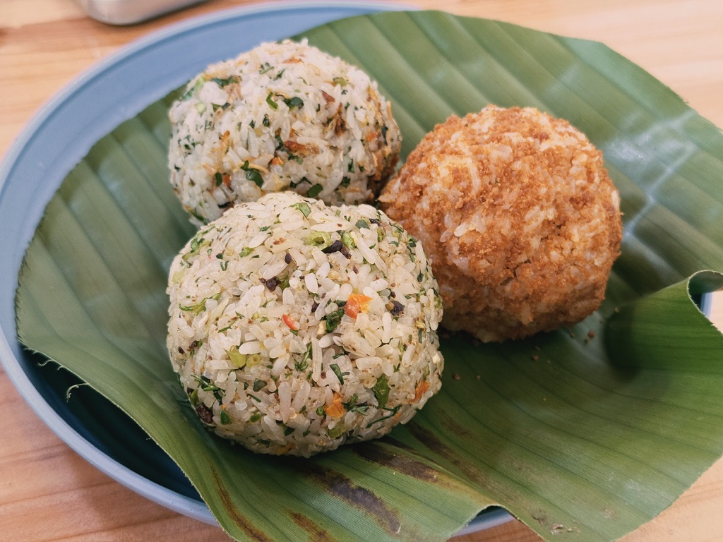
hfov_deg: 39.7
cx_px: 362
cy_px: 271
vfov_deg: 30.3
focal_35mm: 48
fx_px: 1003
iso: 250
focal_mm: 6.76
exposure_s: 1/50
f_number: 1.78
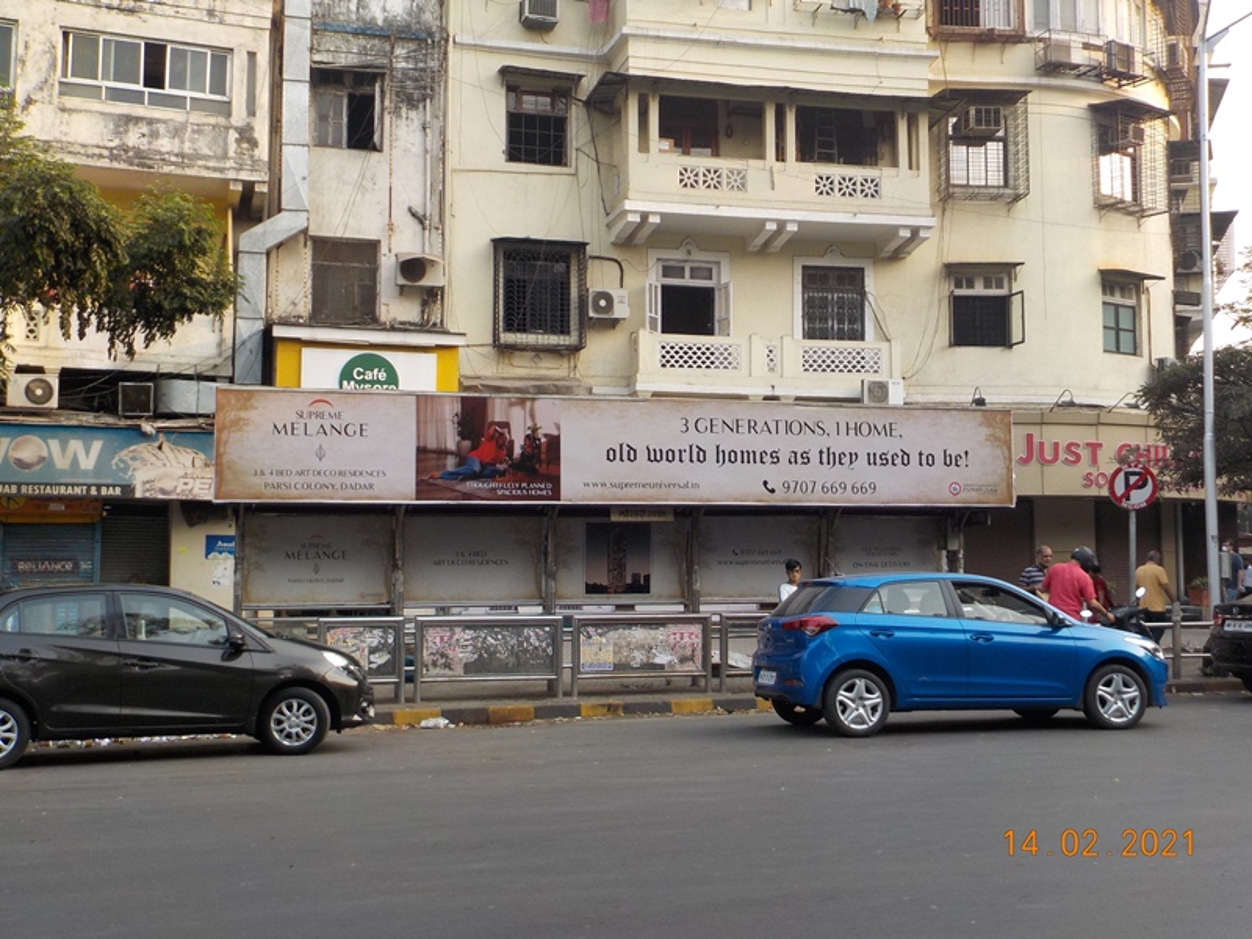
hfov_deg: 49.0
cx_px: 626
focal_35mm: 38
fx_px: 1374
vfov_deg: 37.7
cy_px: 470
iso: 125
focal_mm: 5.2
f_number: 3.7
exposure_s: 1/160
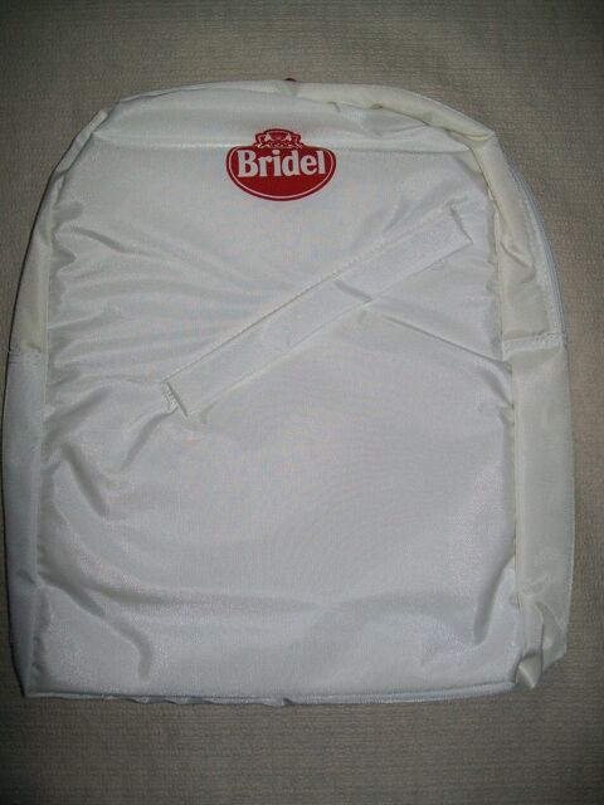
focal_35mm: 34
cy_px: 402
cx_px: 302
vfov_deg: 54.0
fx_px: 791
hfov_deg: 41.8
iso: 64
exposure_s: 1/60
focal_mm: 6.1
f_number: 2.7
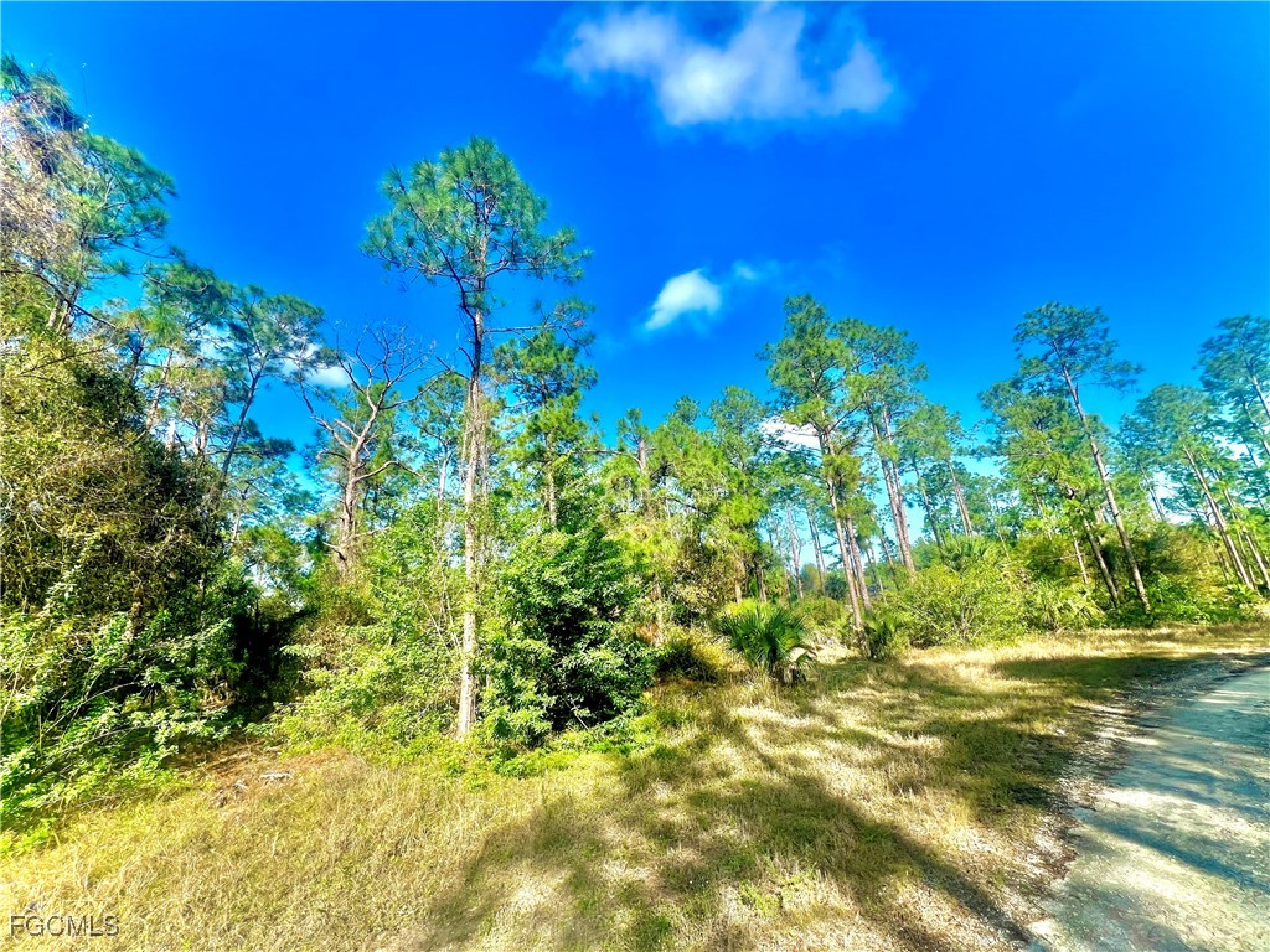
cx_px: 635
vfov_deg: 89.9
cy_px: 476
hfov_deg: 106.2
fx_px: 477
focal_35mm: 13
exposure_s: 1/889
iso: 32
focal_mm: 1.57
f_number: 1.8
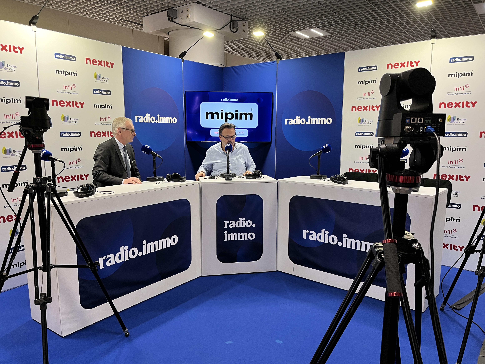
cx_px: 243
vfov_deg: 51.3
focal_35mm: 27
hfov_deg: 65.3
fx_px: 378
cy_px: 188
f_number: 1.6
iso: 80
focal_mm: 5.1
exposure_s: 1/50
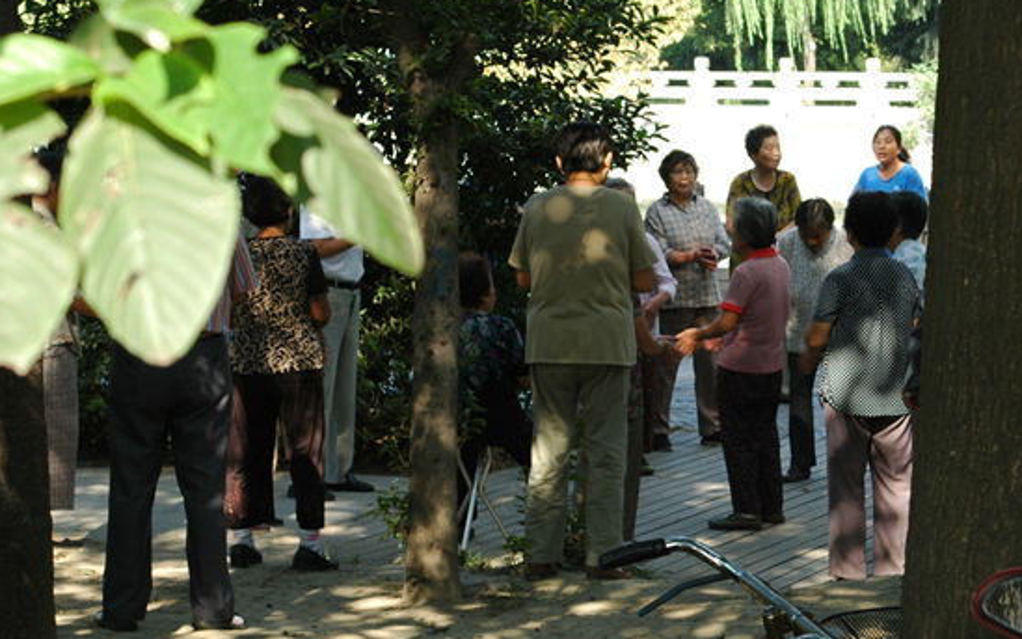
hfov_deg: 16.2
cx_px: 681
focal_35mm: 129
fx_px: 3593
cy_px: 394
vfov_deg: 10.2
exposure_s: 1/80
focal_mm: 58
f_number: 8
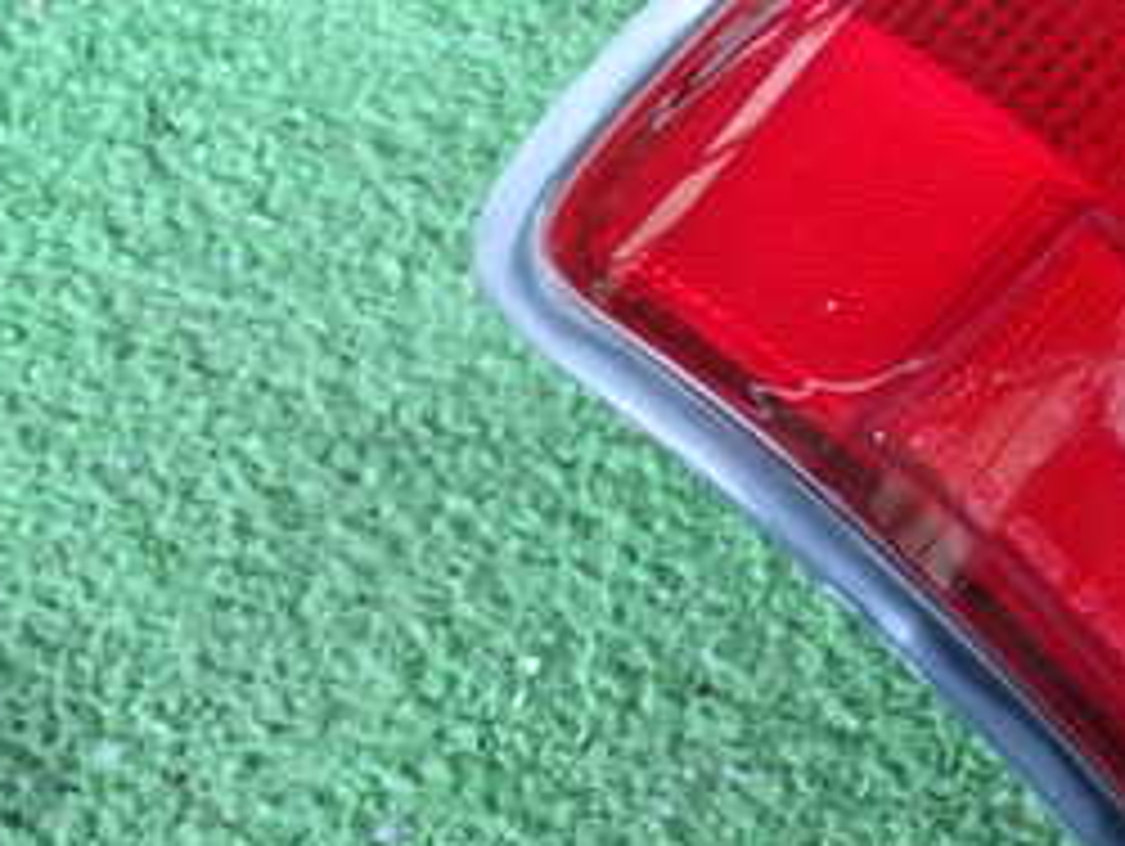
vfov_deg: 20.1
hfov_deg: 24.9
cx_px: 1278
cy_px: 76
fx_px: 2342
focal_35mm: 72
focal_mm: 5.4
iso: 400
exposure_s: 1/30
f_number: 2.3
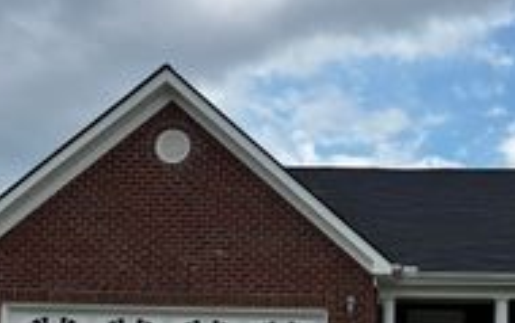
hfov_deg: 30.1
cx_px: 385
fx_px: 941
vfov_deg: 18.7
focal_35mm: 67
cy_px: 357
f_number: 1.78
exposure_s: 1/2959
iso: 80
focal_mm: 6.76
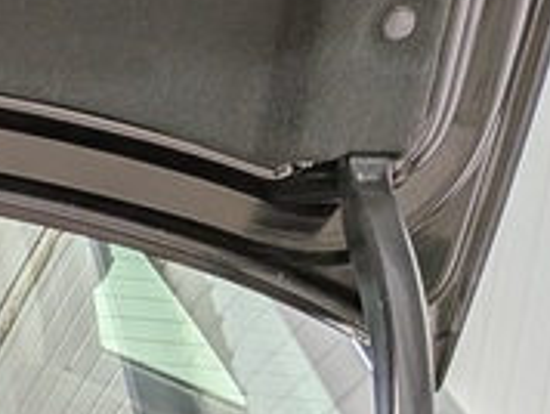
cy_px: 1088
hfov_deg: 12.7
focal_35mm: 138
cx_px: -519
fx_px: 2196
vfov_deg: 9.3
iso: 28
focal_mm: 4.53
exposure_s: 1/156
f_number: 1.7
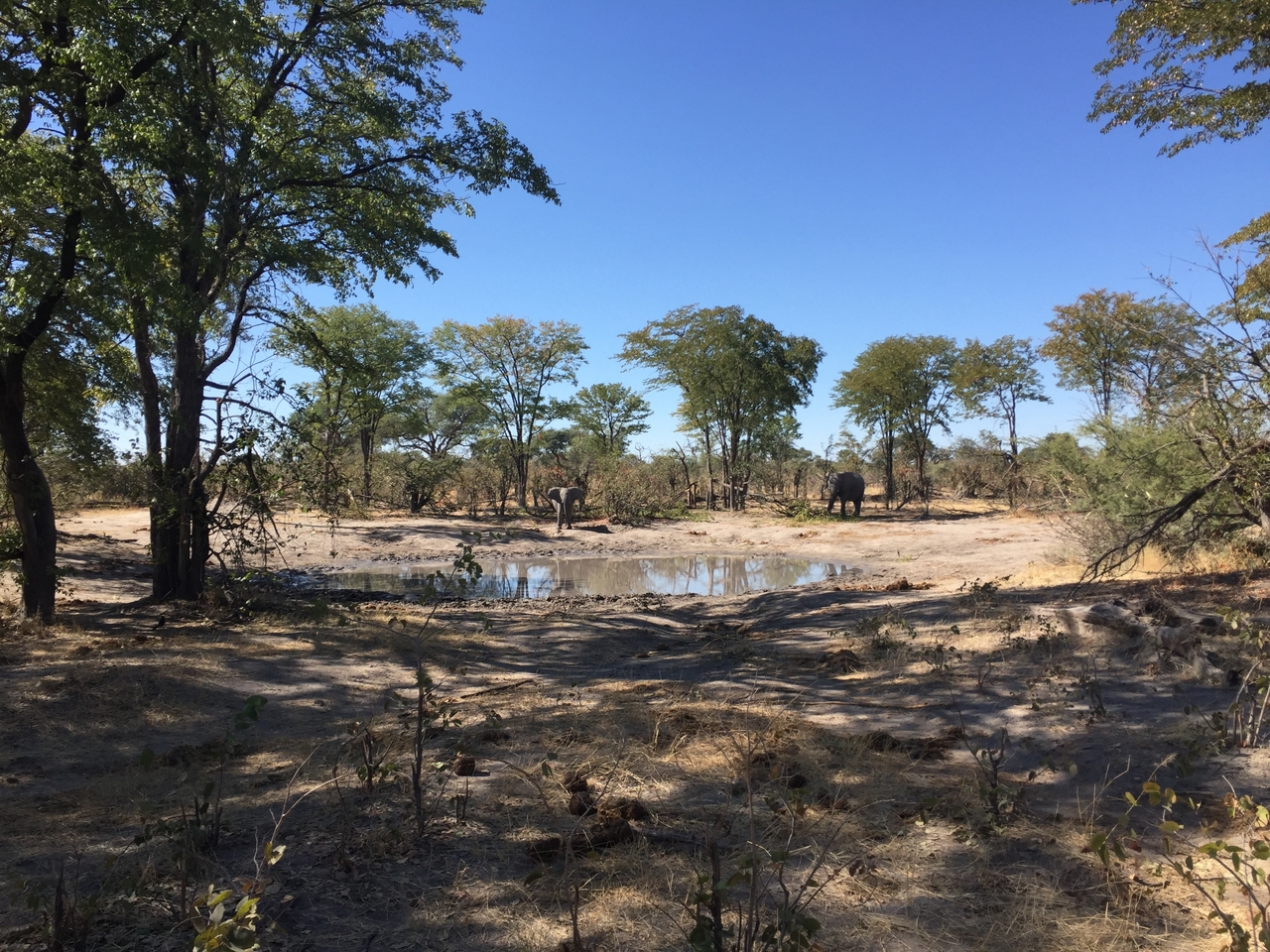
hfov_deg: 61.7
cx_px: 635
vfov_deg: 48.2
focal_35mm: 29
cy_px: 476
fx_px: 1064
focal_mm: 4.15
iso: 32
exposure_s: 1/1163
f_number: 2.2
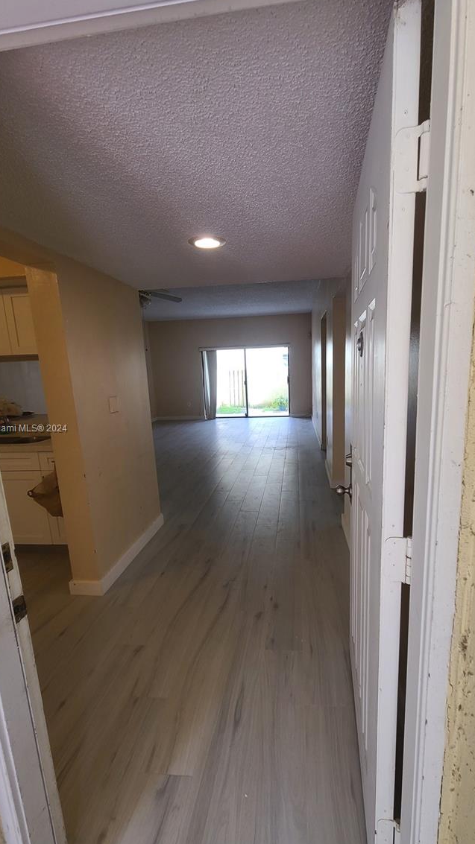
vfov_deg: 103.0
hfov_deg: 70.2
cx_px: 266
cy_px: 429
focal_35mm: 15
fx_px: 336
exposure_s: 1/60
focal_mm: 2.2
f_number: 2.2
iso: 80
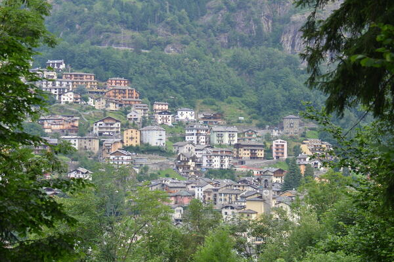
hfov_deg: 21.0
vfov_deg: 14.0
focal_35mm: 98
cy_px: 131
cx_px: 197
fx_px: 1065
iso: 100
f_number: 5.3
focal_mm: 65
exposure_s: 1/60
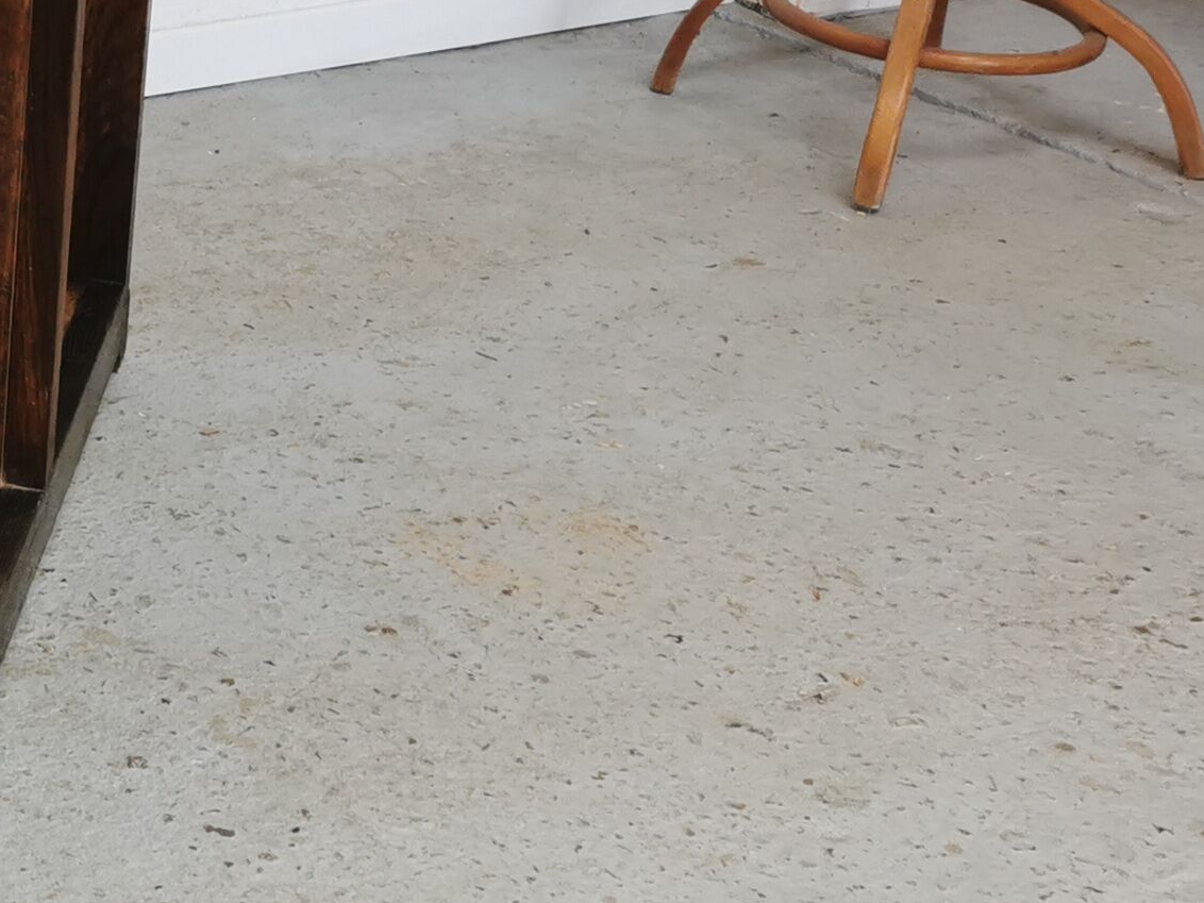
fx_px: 3026
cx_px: -714
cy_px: 108
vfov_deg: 16.8
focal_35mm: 87
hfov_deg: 19.1
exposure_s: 1/100
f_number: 1.8
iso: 80
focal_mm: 5.58
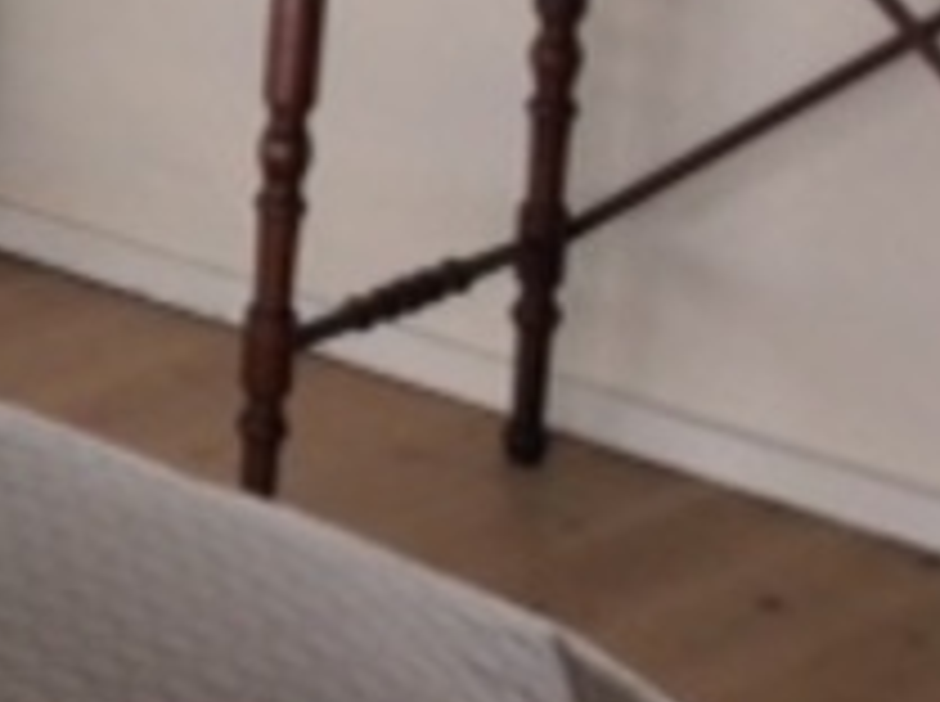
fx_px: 4256
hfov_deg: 10.7
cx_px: -1349
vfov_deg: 9.2
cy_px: -317
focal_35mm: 157
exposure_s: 1/130
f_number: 2.4
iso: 32
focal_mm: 3.3
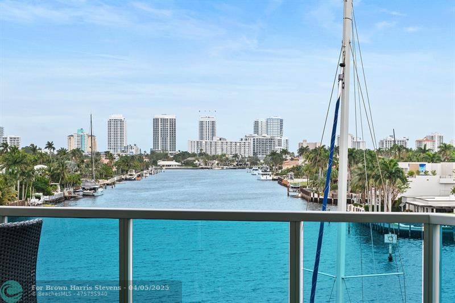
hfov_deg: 30.1
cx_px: 228
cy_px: 152
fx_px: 847
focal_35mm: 67
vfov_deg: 20.3
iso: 200
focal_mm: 45
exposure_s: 1/320
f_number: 8
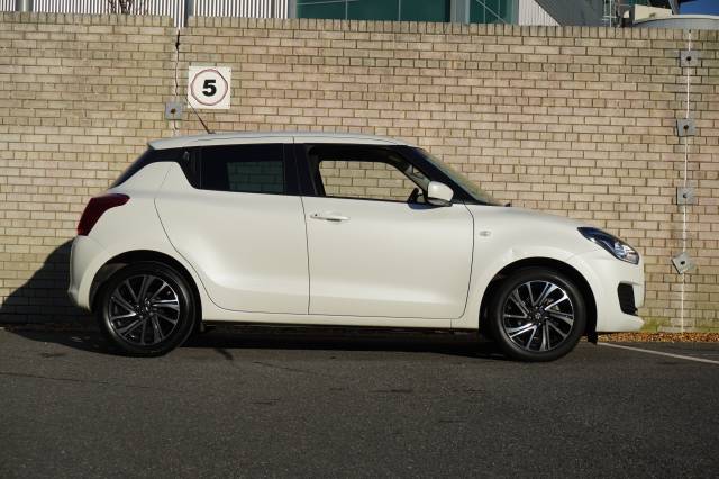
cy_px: 240
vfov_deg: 25.7
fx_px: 1048
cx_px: 360
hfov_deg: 37.9
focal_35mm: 52
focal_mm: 35
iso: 400
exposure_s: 1/1500
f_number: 6.7
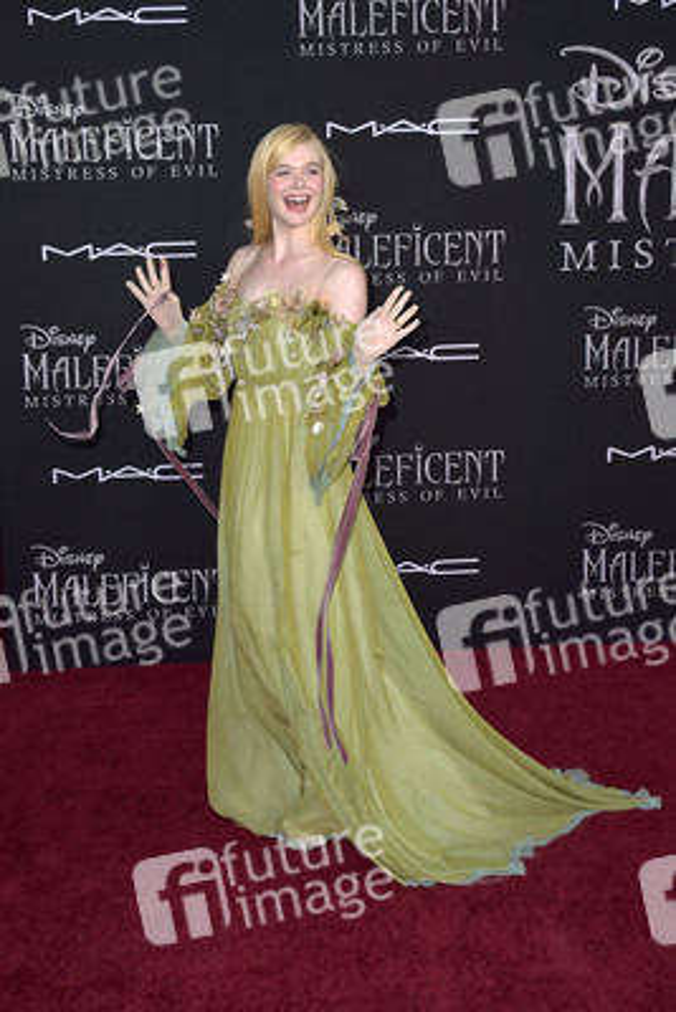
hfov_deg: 30.5
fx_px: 1238
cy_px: 506
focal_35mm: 44
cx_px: 338
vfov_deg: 44.5
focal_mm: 44
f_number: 7.1
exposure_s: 1/250
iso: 400
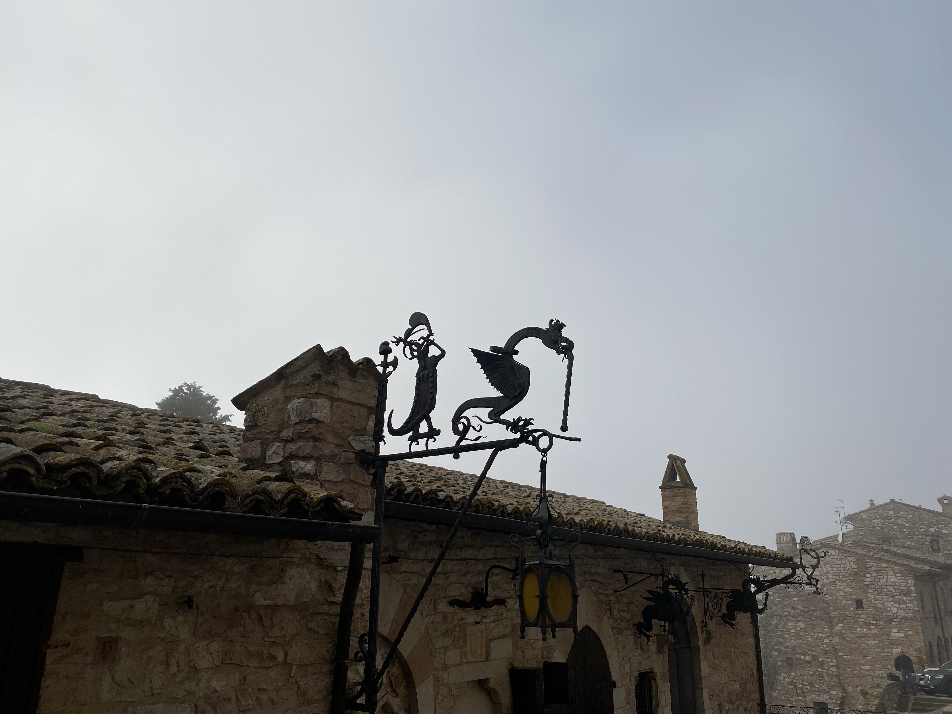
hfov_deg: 67.3
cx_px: 476
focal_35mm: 26
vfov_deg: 53.1
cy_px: 357
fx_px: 715
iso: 32
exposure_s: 1/5747
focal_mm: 4.25
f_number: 1.8
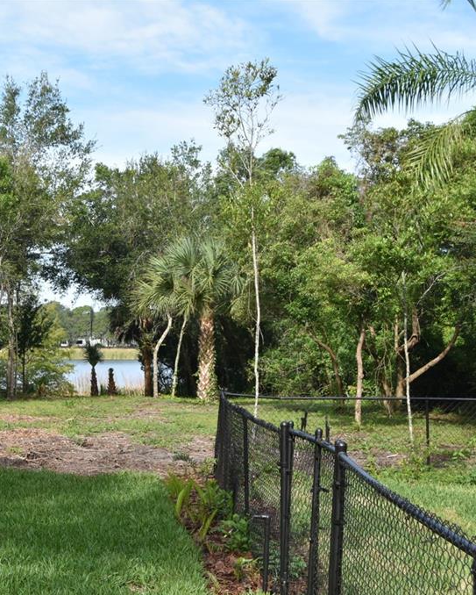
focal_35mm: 68
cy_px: 298
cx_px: 69
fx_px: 1197
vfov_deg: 27.9
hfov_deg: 22.1
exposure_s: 1/250
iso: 200
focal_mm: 32
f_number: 8
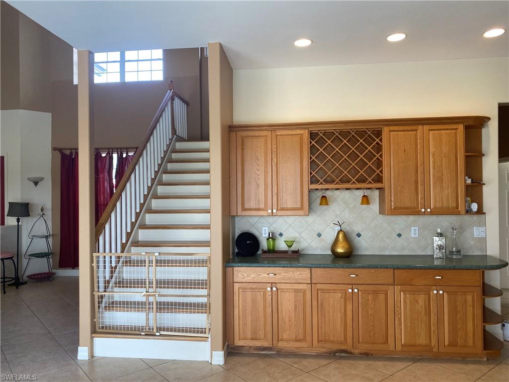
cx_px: 254
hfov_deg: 67.3
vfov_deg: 53.1
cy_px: 191
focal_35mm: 26
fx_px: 382
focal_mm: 4.25
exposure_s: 1/120
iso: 100
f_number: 1.8
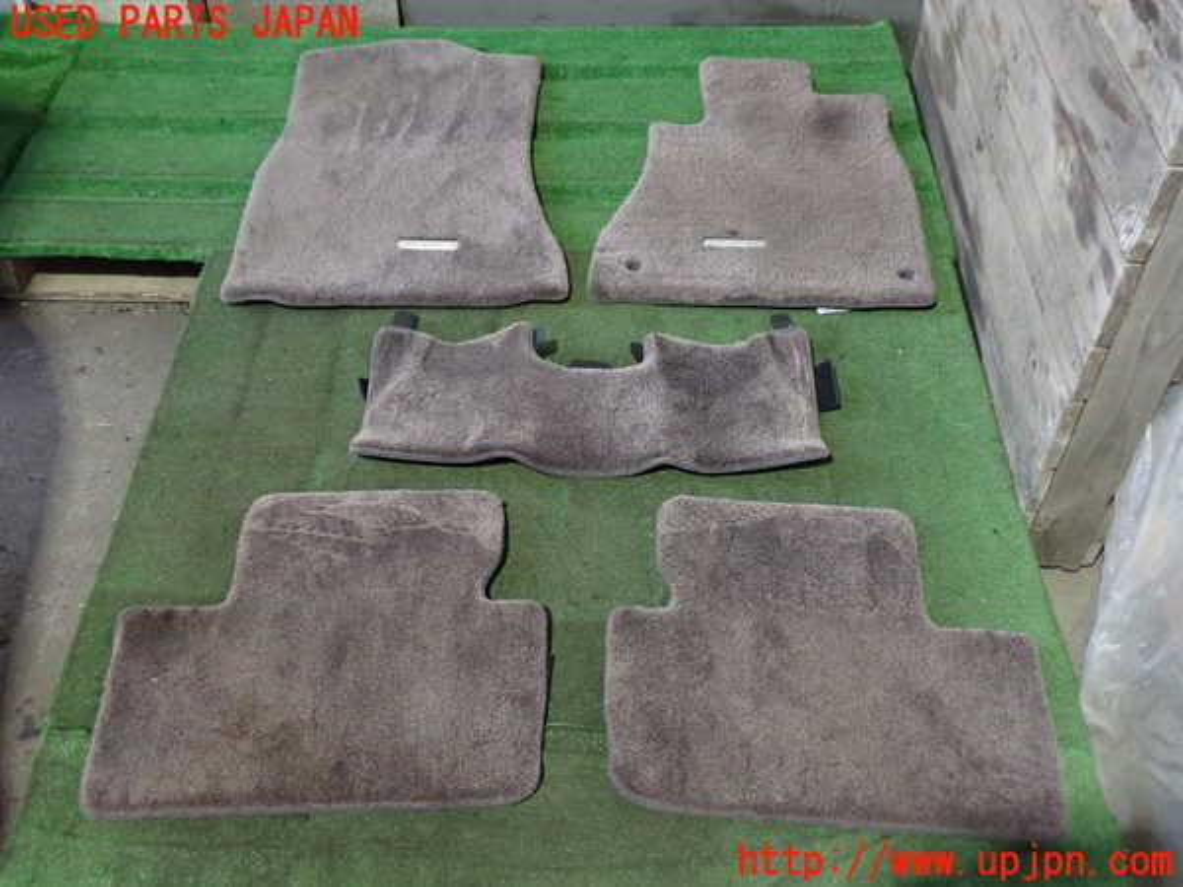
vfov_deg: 39.7
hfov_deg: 51.4
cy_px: 444
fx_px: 1230
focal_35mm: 36
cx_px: 592
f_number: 2.5
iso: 800
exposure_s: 1/25
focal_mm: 6.37
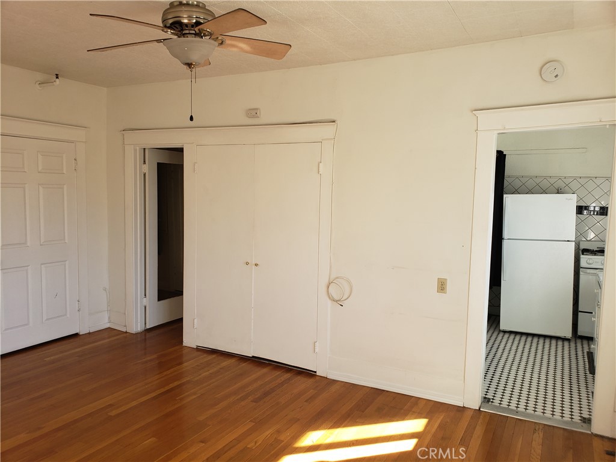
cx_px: 308
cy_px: 231
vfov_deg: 53.1
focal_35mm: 26
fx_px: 463
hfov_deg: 67.3
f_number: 2.4
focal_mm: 4.3
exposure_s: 1/100
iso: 80
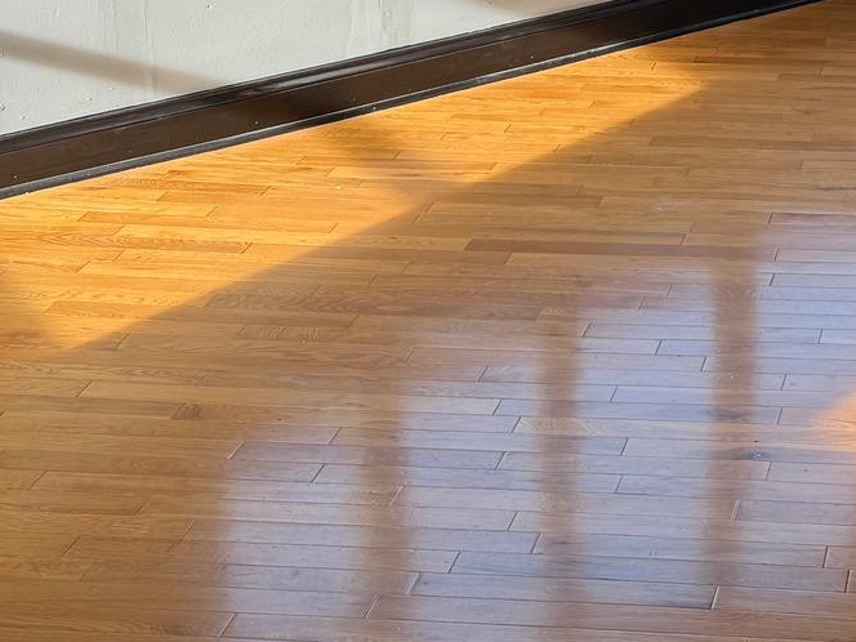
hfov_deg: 24.4
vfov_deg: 18.3
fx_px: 1830
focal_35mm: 74
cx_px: 968
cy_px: -241
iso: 100
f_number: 1.78
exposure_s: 1/245
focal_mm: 6.76
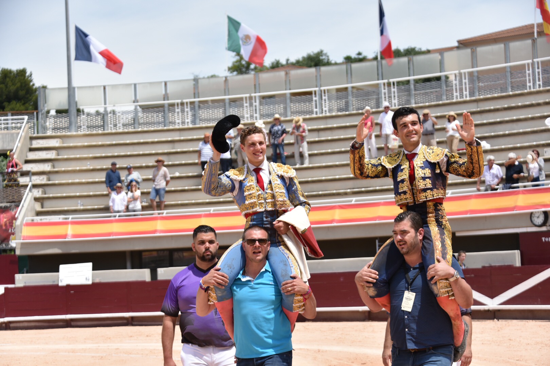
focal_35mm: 72
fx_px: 1100
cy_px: 183
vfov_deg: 18.9
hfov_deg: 28.1
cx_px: 275
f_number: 5
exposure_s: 1/2000
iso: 400
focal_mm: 72
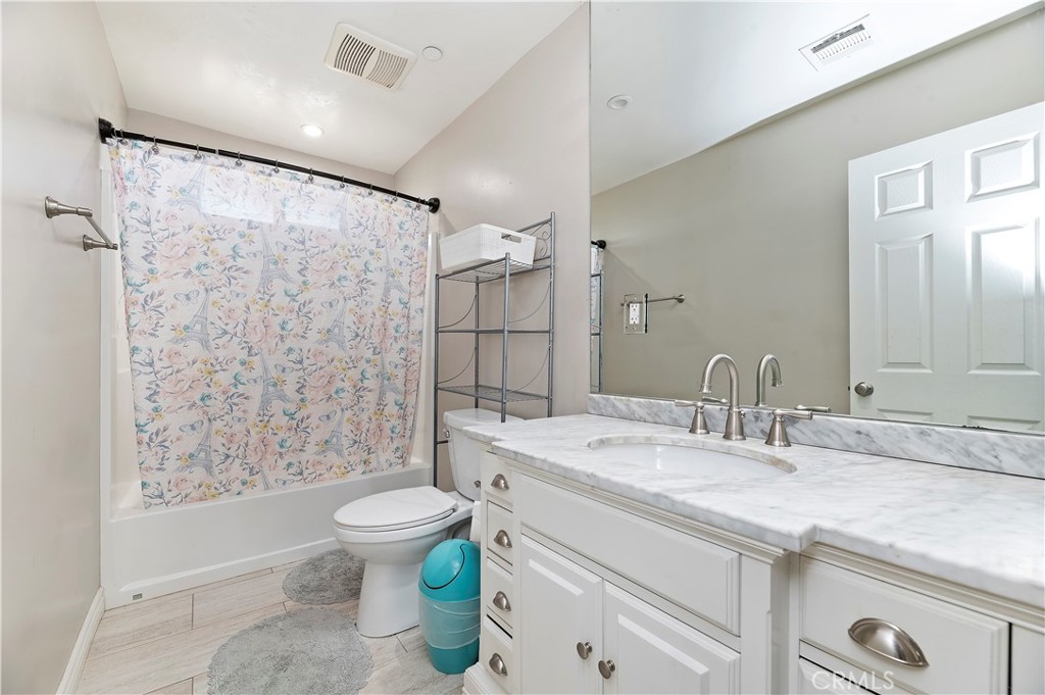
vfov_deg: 81.1
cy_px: 348
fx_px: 406
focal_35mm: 14
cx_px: 522
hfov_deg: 104.3
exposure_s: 1/4
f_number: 10
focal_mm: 14
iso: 500
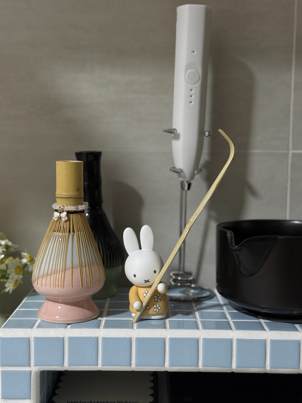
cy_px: 202
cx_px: 151
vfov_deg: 39.7
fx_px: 558
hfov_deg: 30.3
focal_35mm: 48
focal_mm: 6.76
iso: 125
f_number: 1.78
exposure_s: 1/50
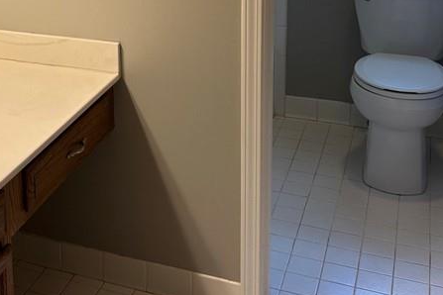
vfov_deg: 20.6
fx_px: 763
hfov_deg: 31.0
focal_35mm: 62
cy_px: -49
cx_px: 51
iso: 80
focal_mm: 5.7
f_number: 1.5
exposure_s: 1/120
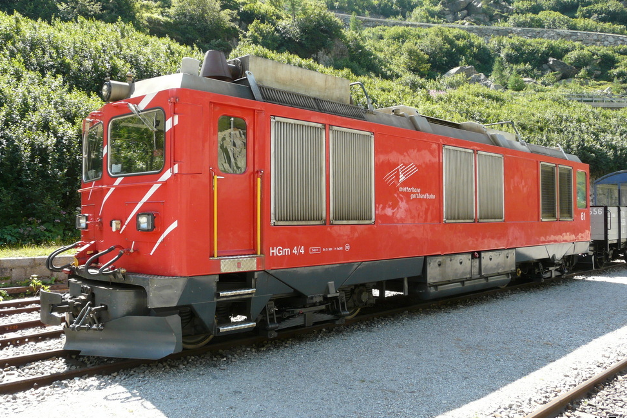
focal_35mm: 31
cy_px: 199
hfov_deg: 60.3
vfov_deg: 42.3
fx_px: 540
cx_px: 309
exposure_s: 1/125
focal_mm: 4.8
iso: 100
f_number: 4
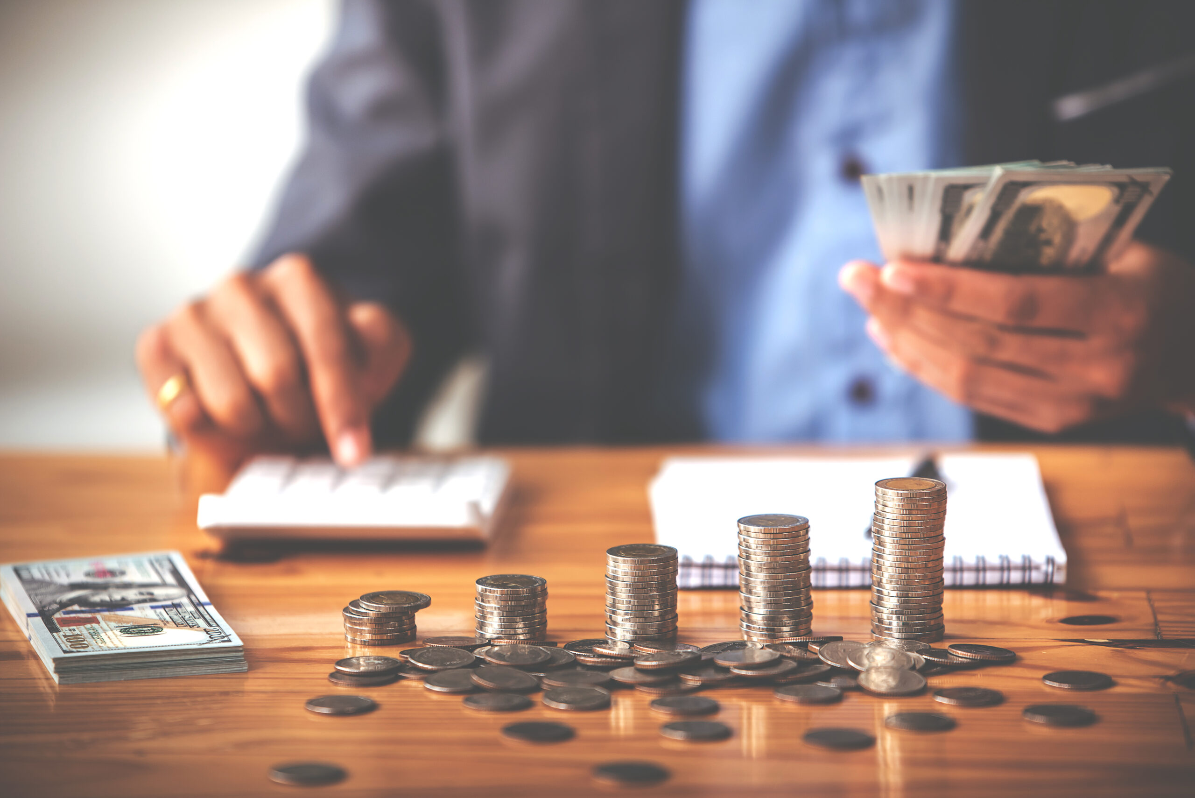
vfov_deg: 6.9
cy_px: 399
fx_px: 6641
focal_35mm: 200
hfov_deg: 10.3
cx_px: 598
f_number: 2.8
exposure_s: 1/200
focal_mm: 200
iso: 250
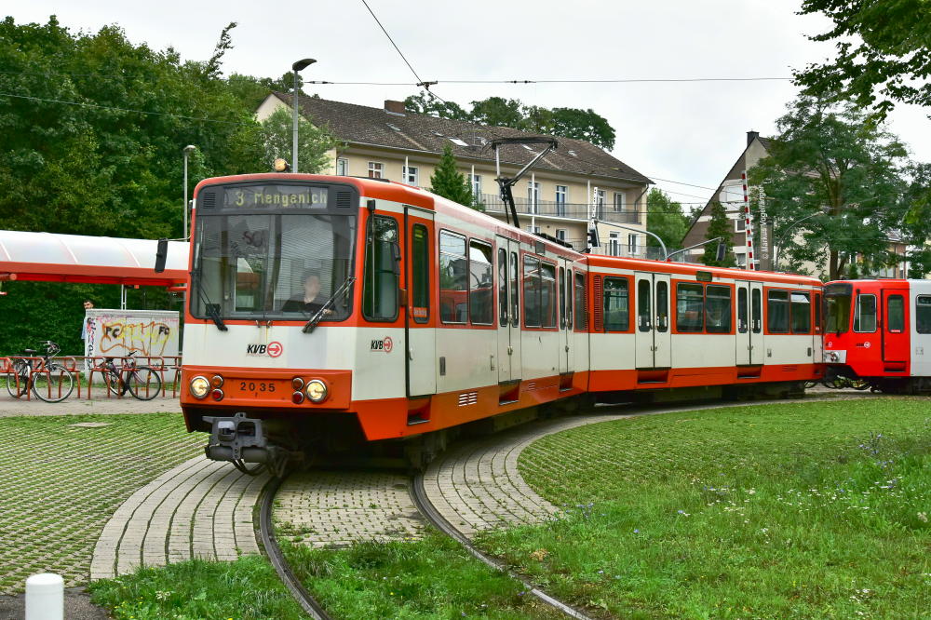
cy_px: 310
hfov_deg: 44.5
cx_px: 466
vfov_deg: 30.5
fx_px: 1137
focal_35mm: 44
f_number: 7.1
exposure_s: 1/1000
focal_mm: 44
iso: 1000
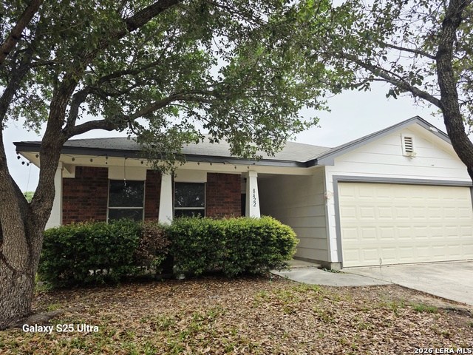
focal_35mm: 23
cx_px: 236
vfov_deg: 58.9
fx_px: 314
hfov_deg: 73.9
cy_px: 178
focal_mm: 6.3
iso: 80
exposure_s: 1/2500
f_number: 1.7
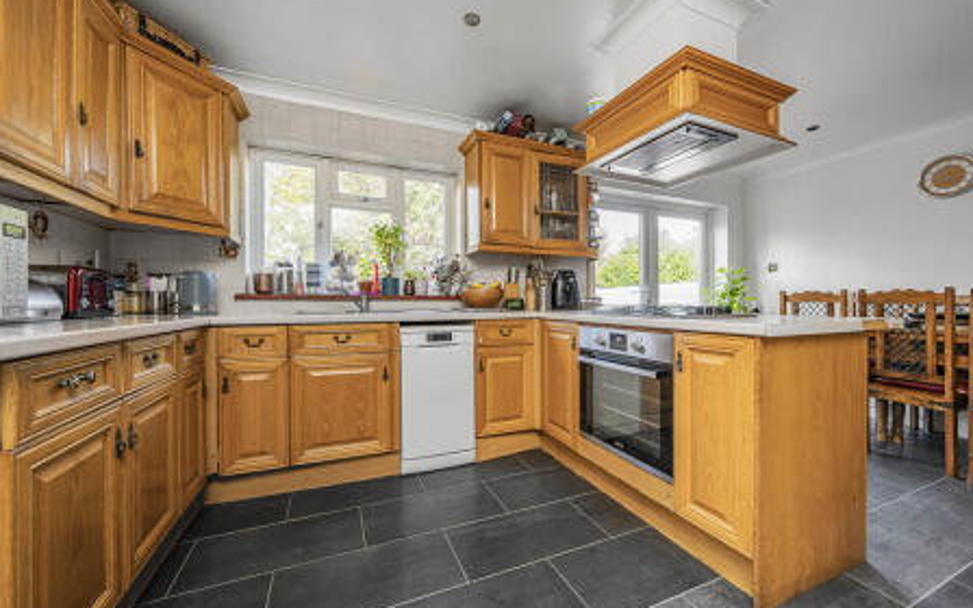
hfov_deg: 109.3
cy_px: 281
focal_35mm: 13
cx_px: 495
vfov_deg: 82.7
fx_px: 345
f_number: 9
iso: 320
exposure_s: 1/8
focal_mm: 12
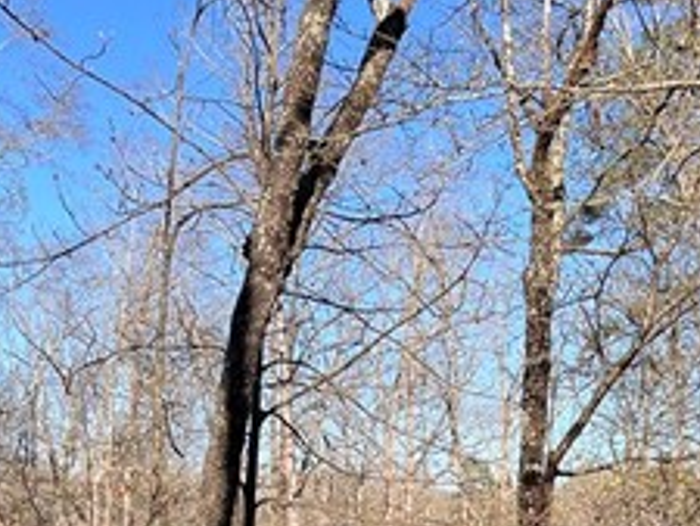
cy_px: 635
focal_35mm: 74
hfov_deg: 25.7
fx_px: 1497
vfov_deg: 18.8
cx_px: 600
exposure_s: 1/1558
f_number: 1.6
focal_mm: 5.1
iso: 50
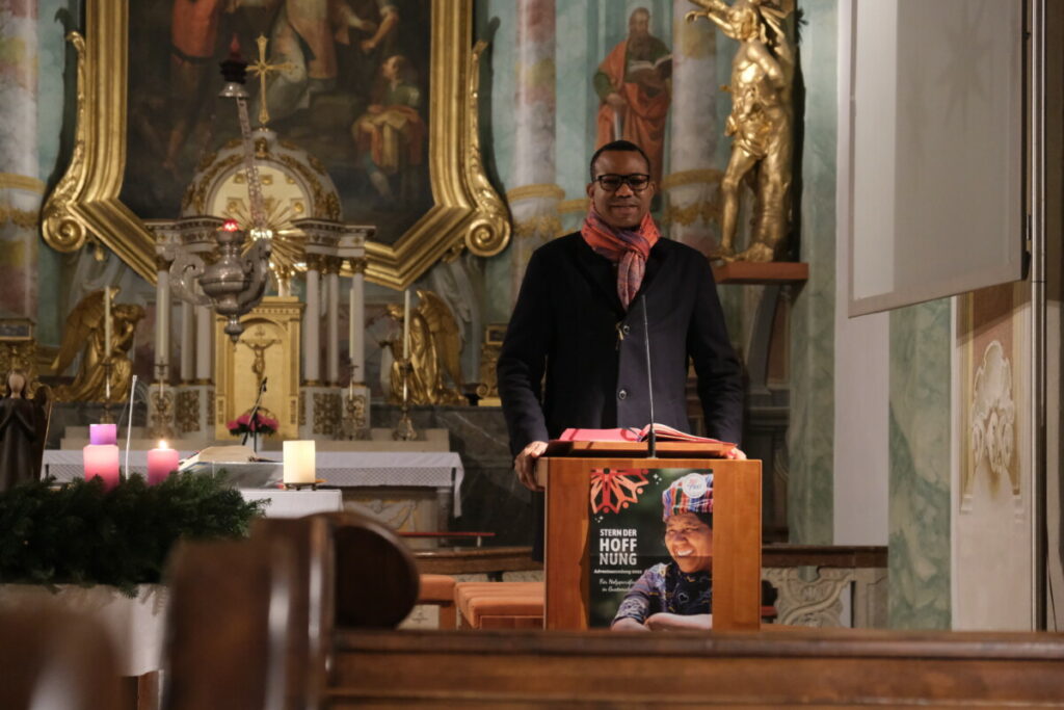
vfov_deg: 17.3
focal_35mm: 79
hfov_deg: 25.7
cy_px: 355
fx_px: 2335
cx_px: 532
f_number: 4
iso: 5000
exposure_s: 1/30
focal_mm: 52.7
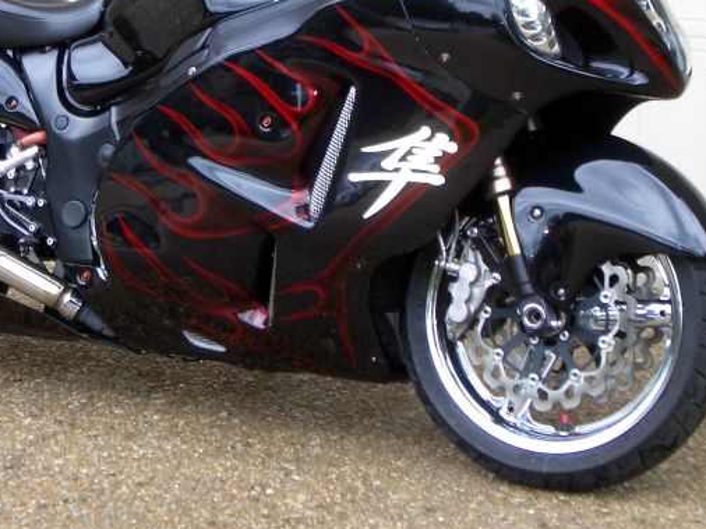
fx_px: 2385
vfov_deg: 12.6
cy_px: 162
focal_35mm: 117
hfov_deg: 16.8
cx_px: 225
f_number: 3.9
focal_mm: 12.2
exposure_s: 1/100
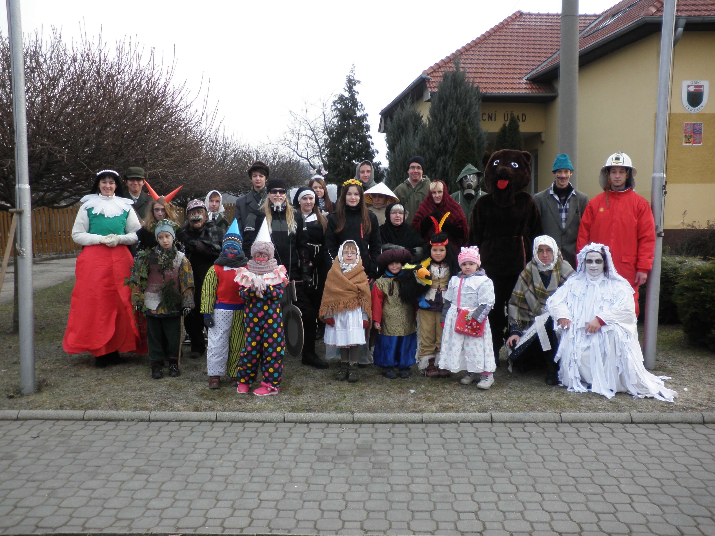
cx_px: 358
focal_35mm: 36
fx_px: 744
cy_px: 268
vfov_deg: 39.7
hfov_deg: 51.4
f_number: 3.5
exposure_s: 1/160
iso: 64
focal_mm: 6.3
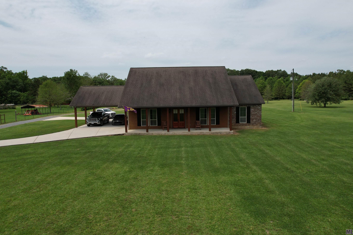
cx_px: 179
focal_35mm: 23
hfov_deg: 76.1
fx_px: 226
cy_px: 114
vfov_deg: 55.1
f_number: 2.8
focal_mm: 8.38
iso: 120
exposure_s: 1/3200
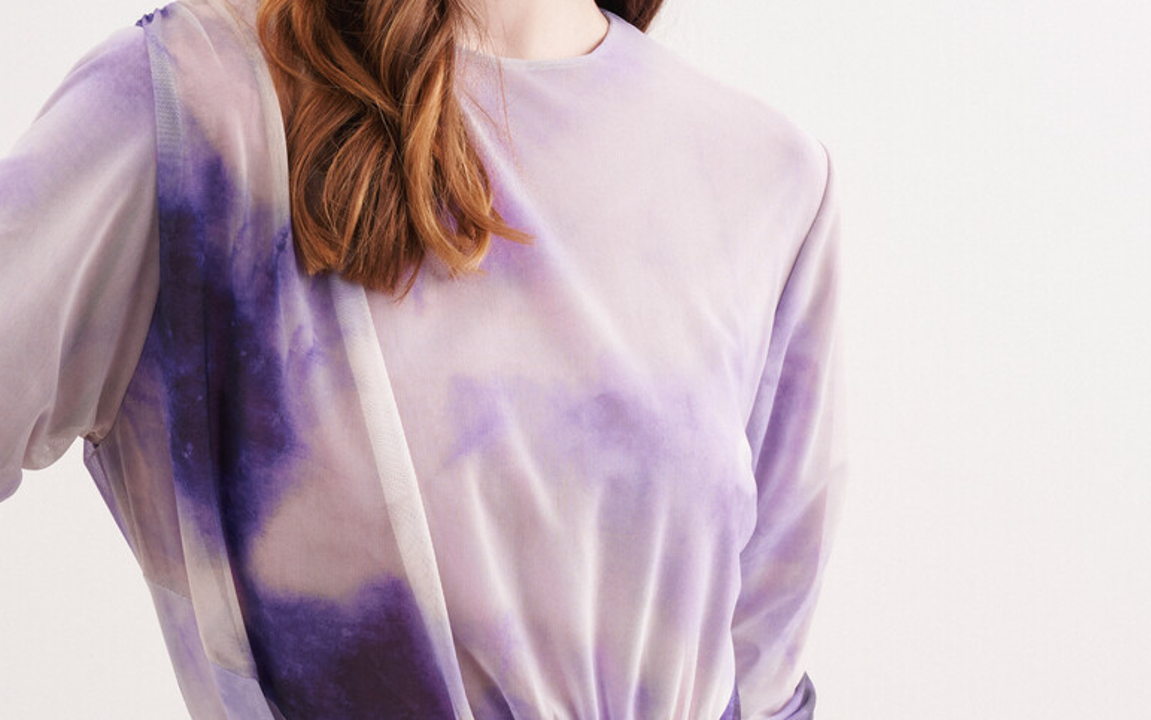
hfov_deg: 18.2
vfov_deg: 11.5
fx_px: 3577
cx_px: 398
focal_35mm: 114
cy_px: 394
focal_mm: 48
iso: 400
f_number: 11
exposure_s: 1/160
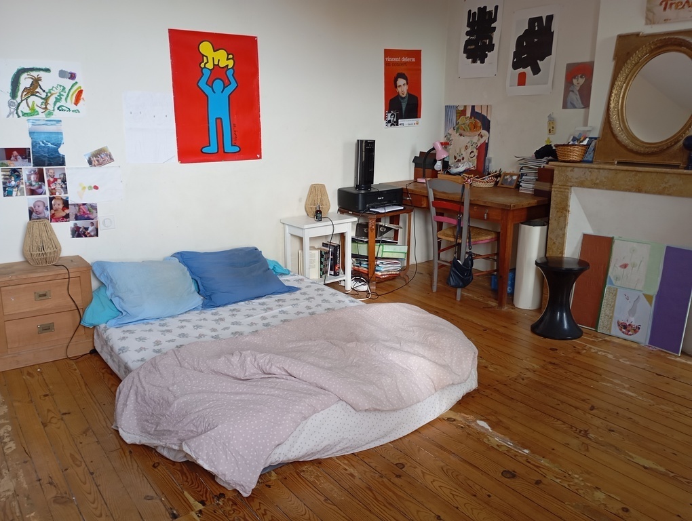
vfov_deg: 49.9
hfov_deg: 63.4
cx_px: 346
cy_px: 260
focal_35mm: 28
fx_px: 561
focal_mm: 4.27
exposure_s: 1/50
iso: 232
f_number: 1.8
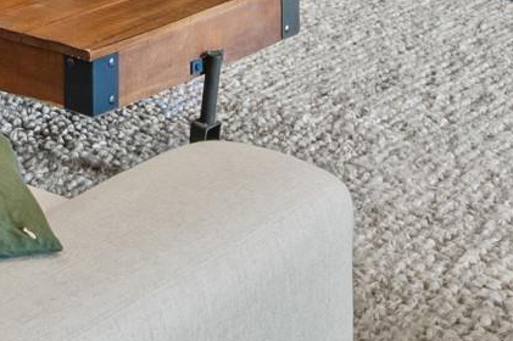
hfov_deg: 18.9
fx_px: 1524
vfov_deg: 11.3
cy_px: -392
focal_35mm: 107
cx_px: 102
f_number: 9
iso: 250
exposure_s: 1/1.25
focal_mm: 12
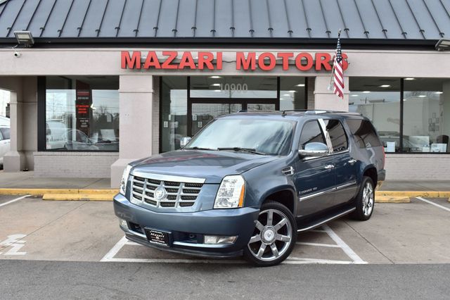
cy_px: 150
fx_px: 506
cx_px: 225
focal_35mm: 40
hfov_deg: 47.9
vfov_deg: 33.0
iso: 400
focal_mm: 27
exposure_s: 1/250
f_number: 10
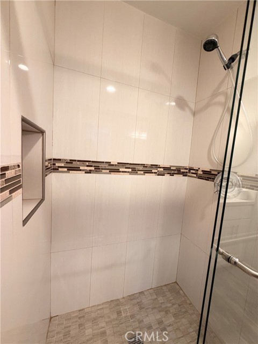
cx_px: 129
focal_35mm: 14
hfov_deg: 85.7
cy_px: 172
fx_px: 139
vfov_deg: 102.1
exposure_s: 1/60
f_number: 2.2
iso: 250
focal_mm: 2.22
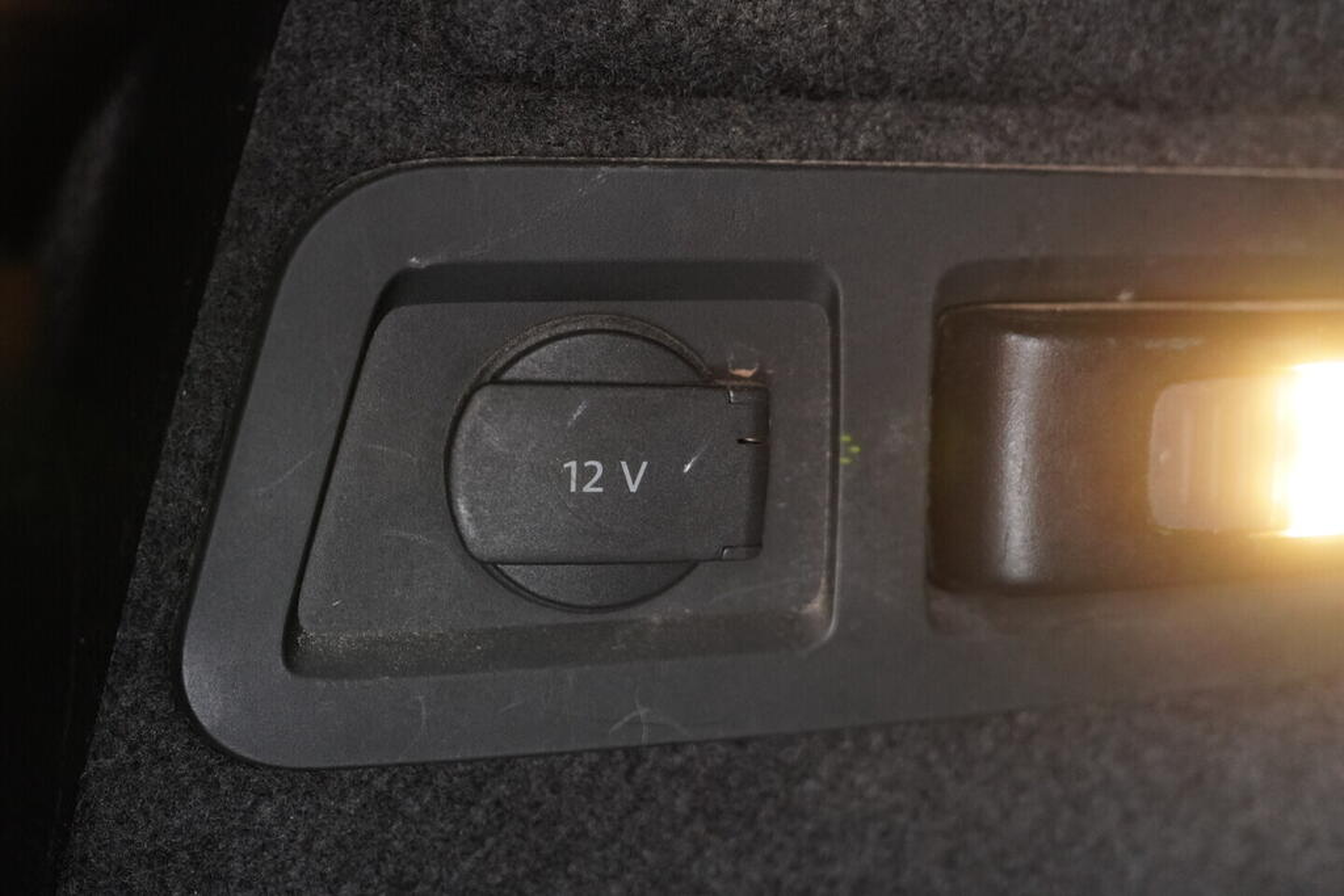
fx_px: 1344
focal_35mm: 36
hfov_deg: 53.1
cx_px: 672
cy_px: 448
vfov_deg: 36.9
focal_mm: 24
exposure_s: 1/40
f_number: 2.8
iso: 2000
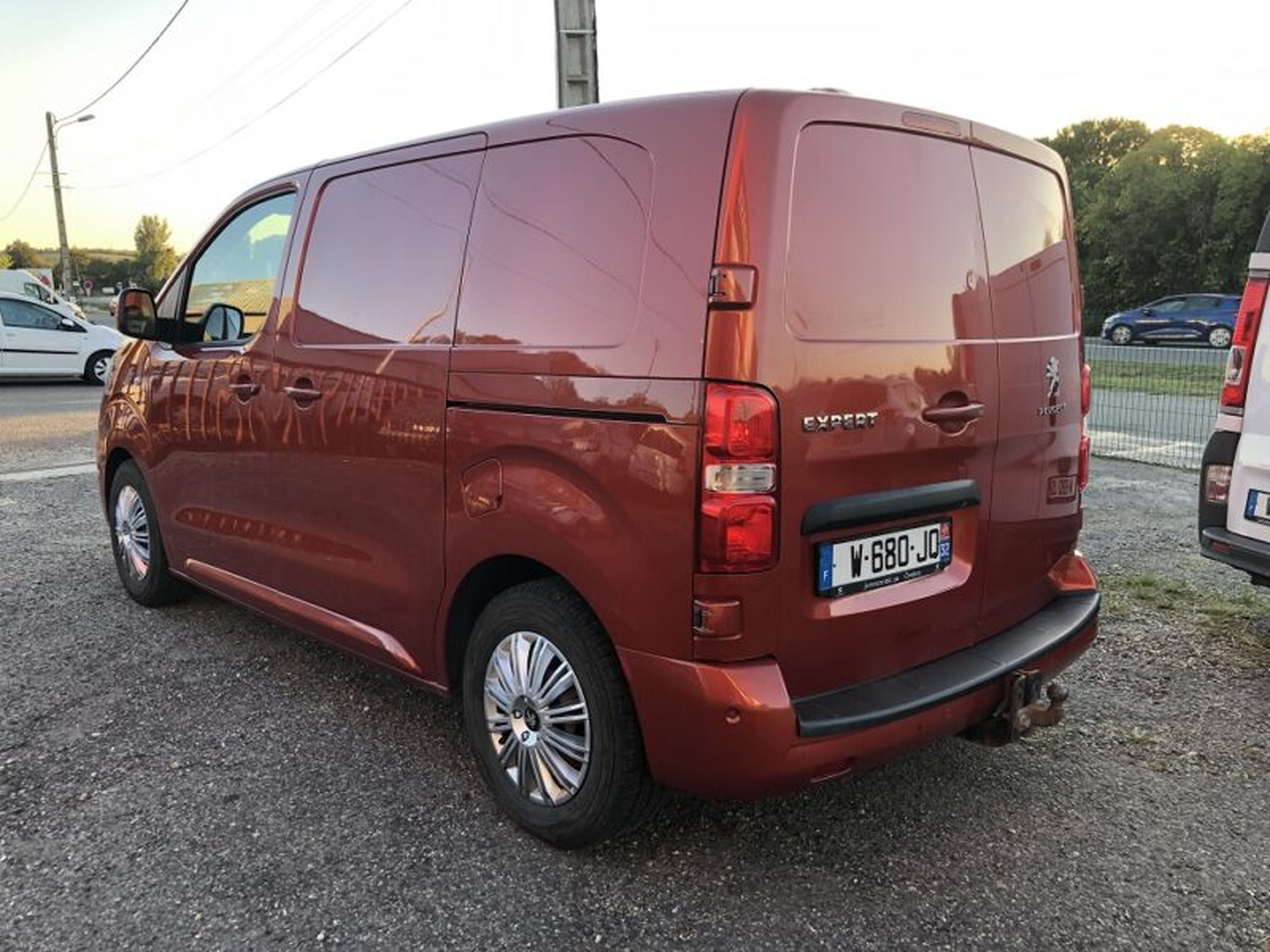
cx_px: 635
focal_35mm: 28
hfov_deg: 63.4
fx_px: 1027
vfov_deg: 49.7
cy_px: 476
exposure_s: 1/120
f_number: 1.8
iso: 40
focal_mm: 3.99
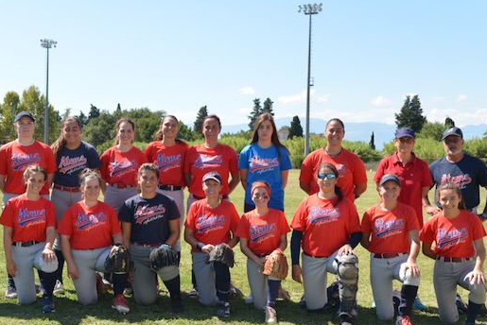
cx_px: 215
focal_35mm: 48
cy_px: 193
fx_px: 650
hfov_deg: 41.0
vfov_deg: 28.1
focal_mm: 38
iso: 100
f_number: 7.1
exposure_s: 1/200
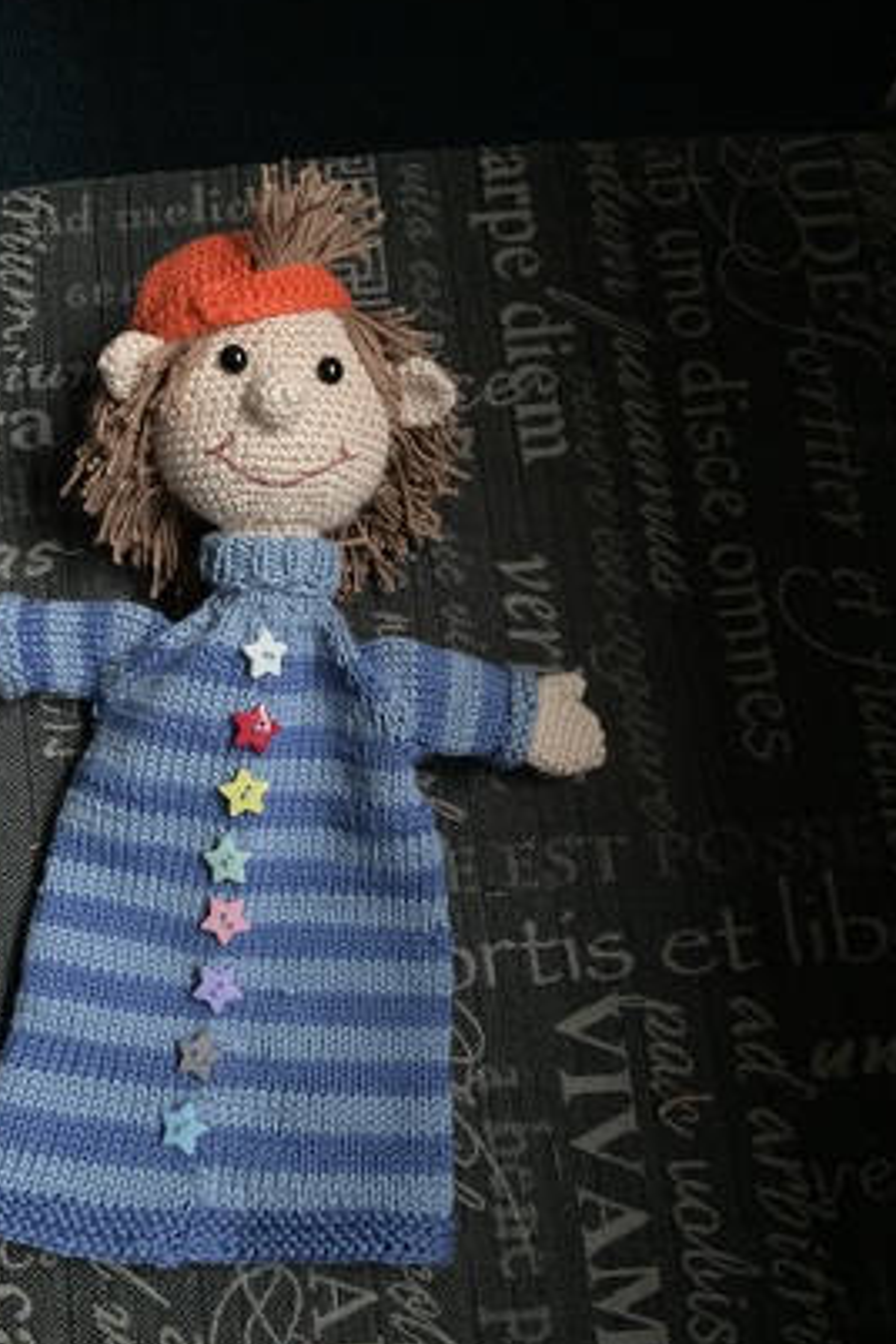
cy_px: 729
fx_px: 1307
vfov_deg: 54.4
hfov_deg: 37.8
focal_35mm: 35
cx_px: 374
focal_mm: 3
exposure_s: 1/15
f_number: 1.8
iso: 500
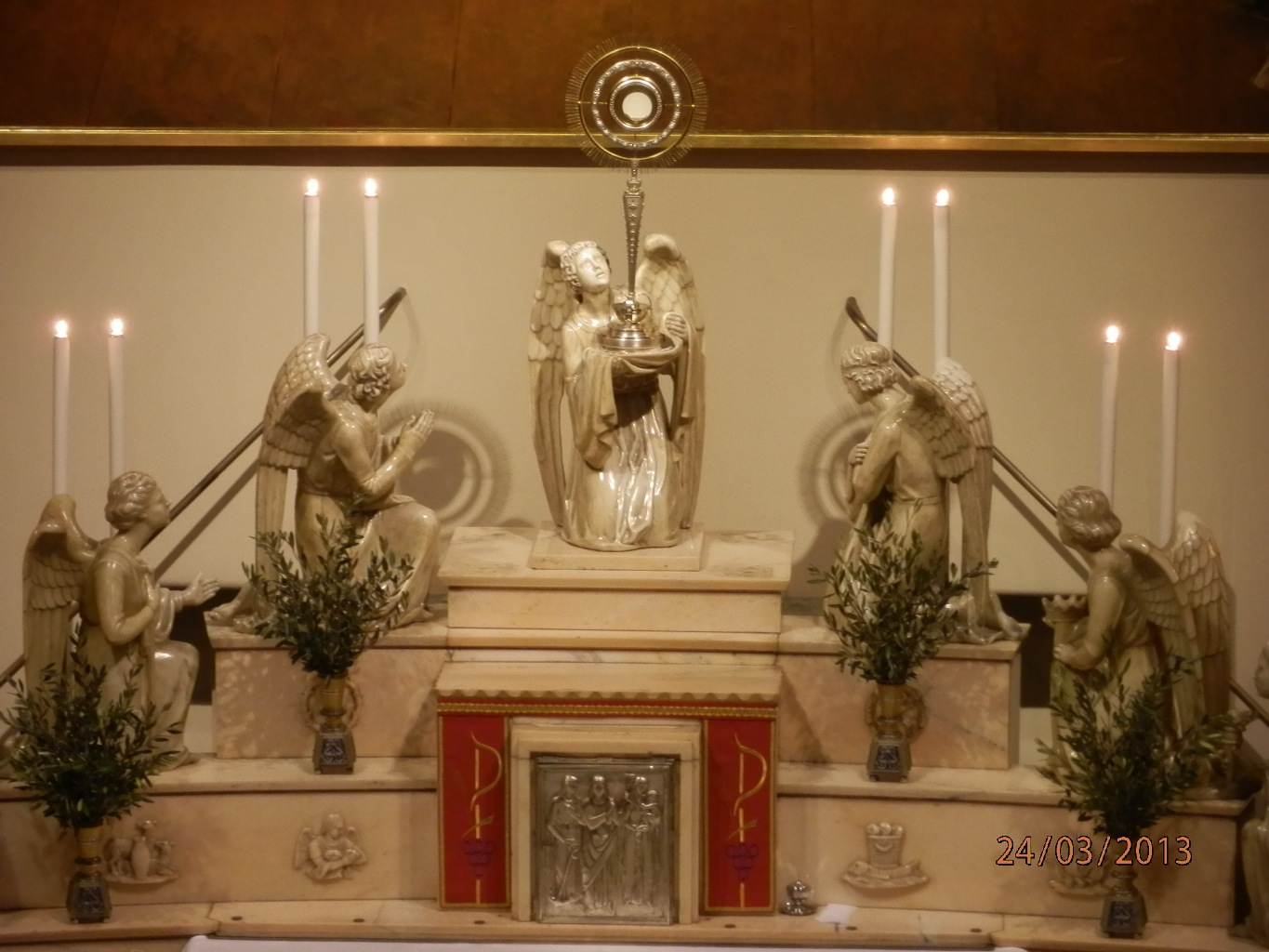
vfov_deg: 8.2
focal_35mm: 181
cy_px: 476
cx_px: 634
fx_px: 6636
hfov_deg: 10.9
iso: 400
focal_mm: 32.1
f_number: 5.8
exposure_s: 1/4
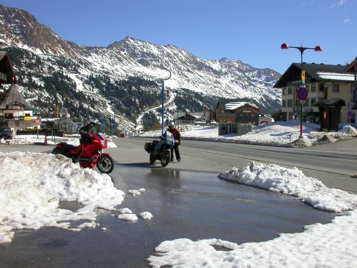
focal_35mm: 38
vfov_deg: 37.7
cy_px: 134
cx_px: 178
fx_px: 392
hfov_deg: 49.0
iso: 100
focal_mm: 7.85
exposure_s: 1/370
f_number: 7.5
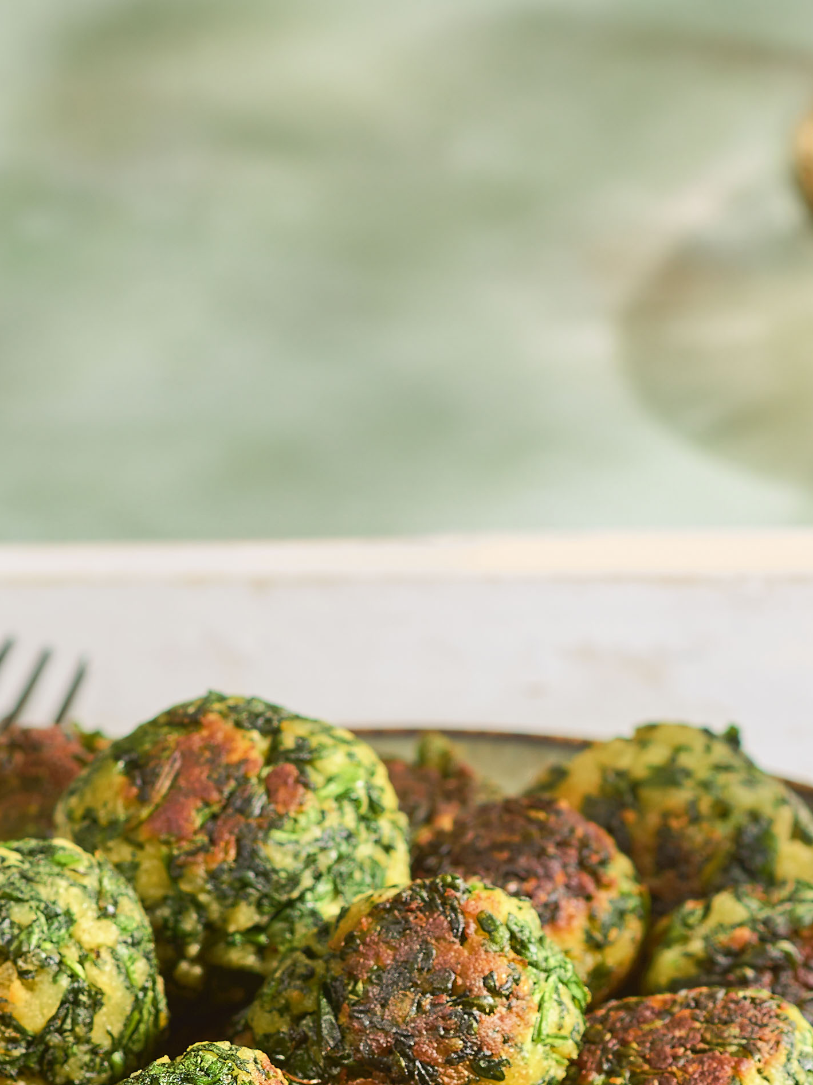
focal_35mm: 261
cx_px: 561
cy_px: 926
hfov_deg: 5.7
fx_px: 8176
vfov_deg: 7.6
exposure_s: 1/25
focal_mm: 85
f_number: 6
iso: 100
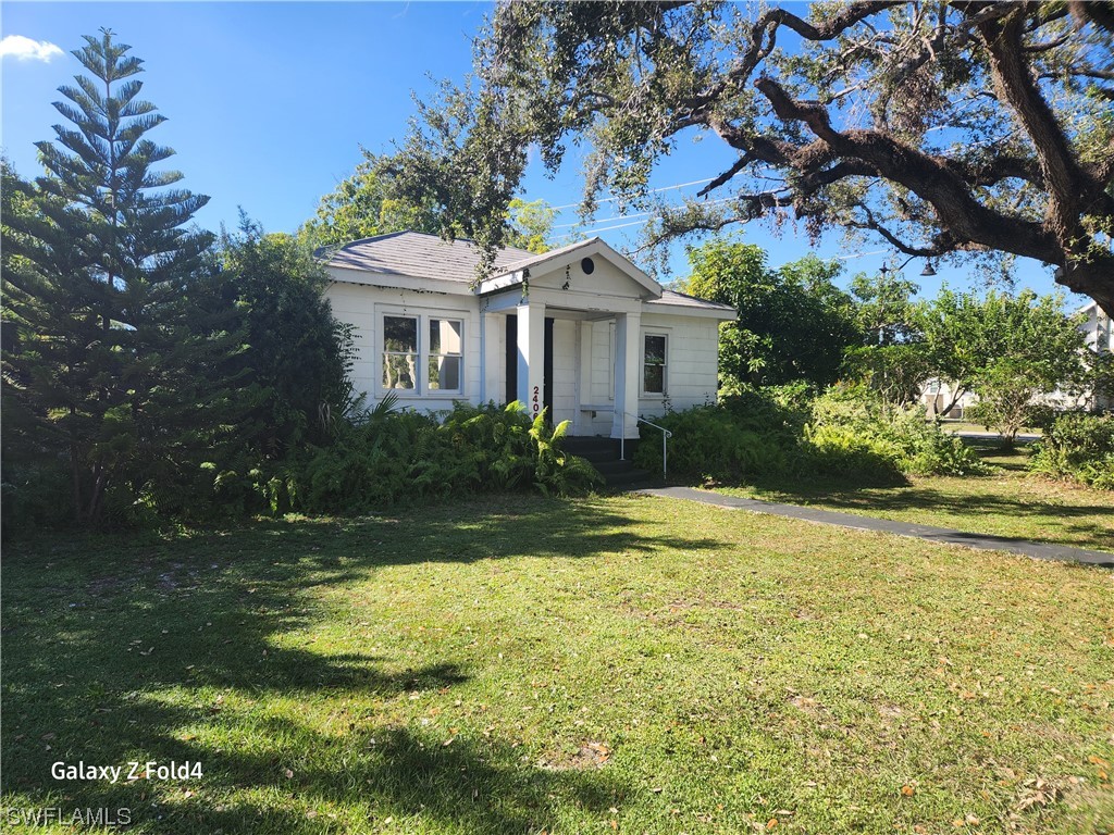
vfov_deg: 58.9
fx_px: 740
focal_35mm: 23
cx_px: 557
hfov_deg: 73.9
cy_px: 418
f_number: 1.8
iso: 20
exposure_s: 1/659
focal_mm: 5.4
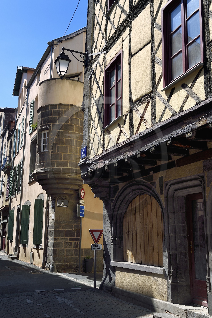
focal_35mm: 44
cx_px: 106
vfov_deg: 44.5
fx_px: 389
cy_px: 159
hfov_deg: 30.5
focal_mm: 44
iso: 200
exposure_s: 1/250
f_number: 11
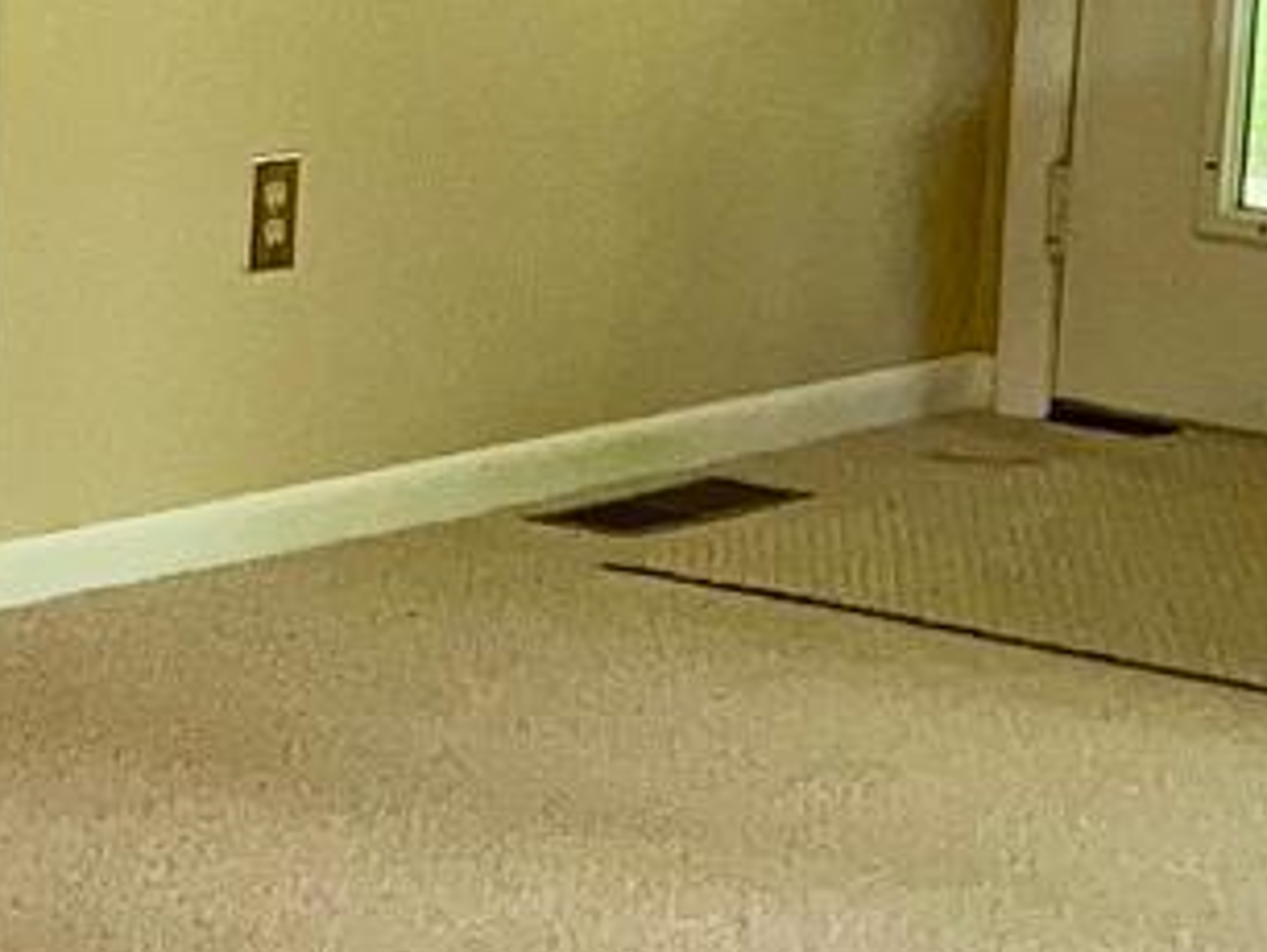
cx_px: -1876
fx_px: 6374
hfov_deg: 9.8
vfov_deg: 8.5
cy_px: 252
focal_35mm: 174
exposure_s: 1/30
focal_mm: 5.1
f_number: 1.6
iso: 40
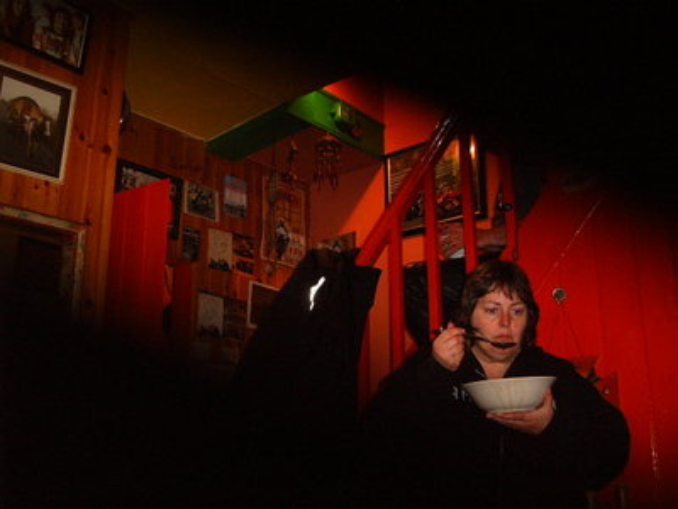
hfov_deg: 50.1
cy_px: 254
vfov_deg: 38.7
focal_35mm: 37
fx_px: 725
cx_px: 339
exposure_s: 1/30
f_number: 2.9
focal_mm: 6.2
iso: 141
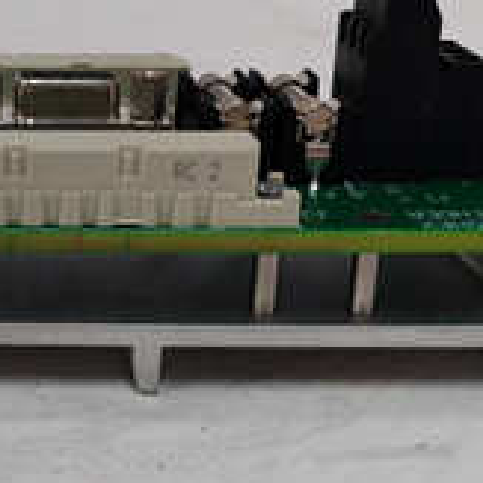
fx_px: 1389
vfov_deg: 19.7
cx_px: -142
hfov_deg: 18.4
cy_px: 169
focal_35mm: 88
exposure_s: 1/100
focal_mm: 5.52
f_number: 1.95
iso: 125
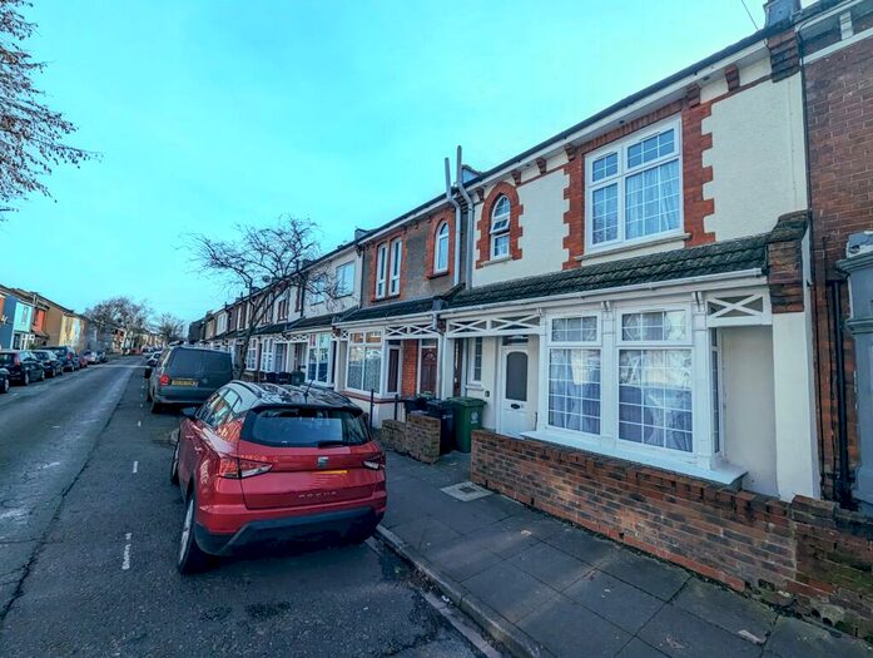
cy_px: 329
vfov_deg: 90.1
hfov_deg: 106.1
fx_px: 328
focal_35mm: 13
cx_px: 436
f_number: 2.2
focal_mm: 1.95
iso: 50
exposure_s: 1/1842
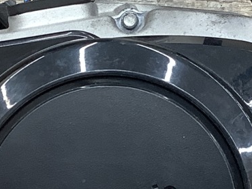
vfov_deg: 10.7
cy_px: 147
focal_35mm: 138
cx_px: 101
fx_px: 1004
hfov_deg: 14.3
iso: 100
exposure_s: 1/50
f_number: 2.4
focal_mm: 3.3
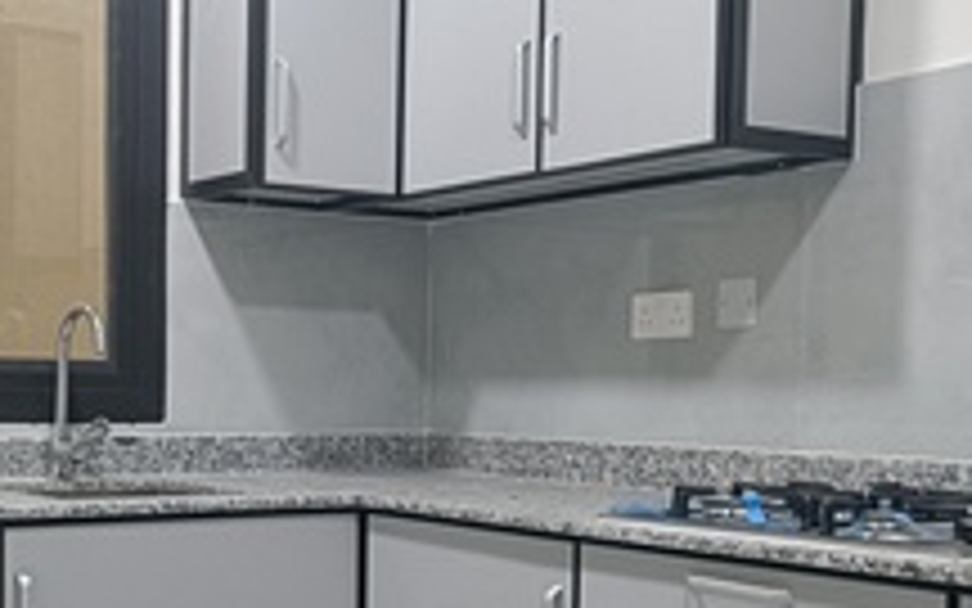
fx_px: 1483
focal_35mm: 56
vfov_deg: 22.9
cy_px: 448
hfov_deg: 35.5
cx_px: 241
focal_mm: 4.7
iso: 1131
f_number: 1.7
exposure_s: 1/50
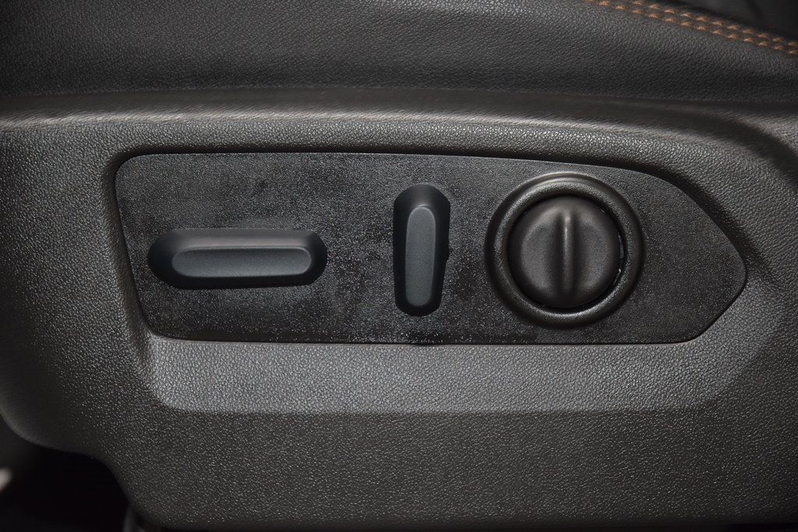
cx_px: 399
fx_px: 2328
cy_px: 266
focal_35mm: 105
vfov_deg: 13.0
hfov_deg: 19.5
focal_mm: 70
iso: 1800
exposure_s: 1/50
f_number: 4.5
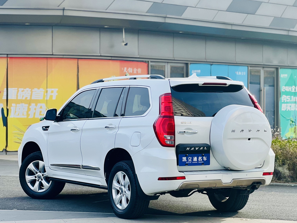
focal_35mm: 77
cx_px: 148
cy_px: 112
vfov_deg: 19.1
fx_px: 661
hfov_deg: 25.3
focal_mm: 9
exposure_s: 1/272
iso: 25
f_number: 2.8
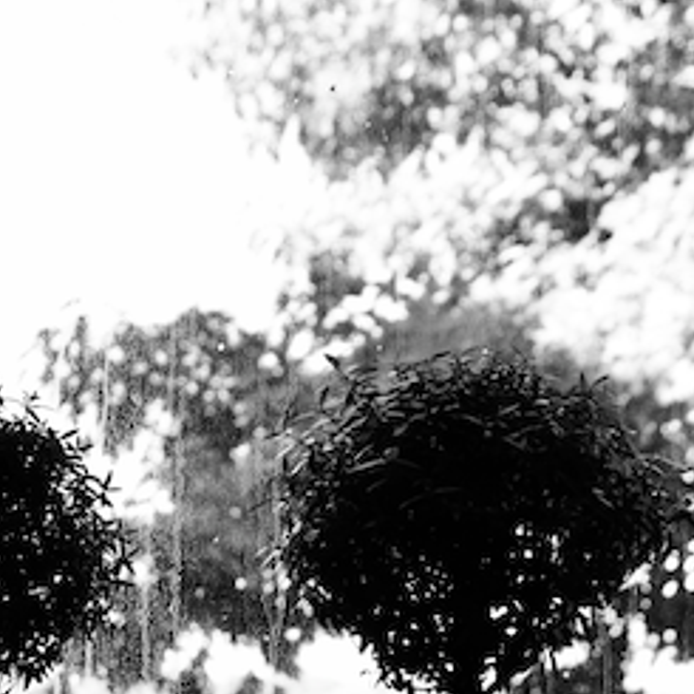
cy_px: 697
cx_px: -11
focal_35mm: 195
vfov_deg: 8.9
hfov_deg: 8.9
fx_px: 4423
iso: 500
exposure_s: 1/125
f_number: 10
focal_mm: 50
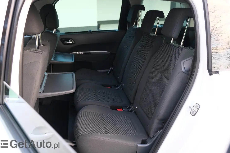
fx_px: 211
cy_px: 75
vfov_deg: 39.9
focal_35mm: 33
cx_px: 114
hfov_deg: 57.2
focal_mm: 21.4
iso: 320
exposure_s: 1/75
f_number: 3.2
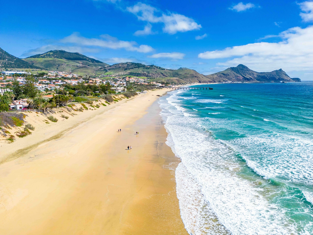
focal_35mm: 24
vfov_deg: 56.8
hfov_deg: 71.6
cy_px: 118
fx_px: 217
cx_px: 156
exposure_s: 1/5000
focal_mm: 6.7
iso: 130
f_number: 1.7
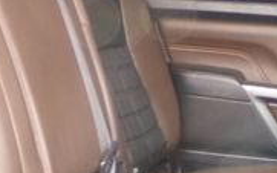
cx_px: 75
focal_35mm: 90
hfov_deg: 22.9
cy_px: 141
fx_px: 679
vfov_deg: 14.4
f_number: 3.7
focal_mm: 4.3
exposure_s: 1/25
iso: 200
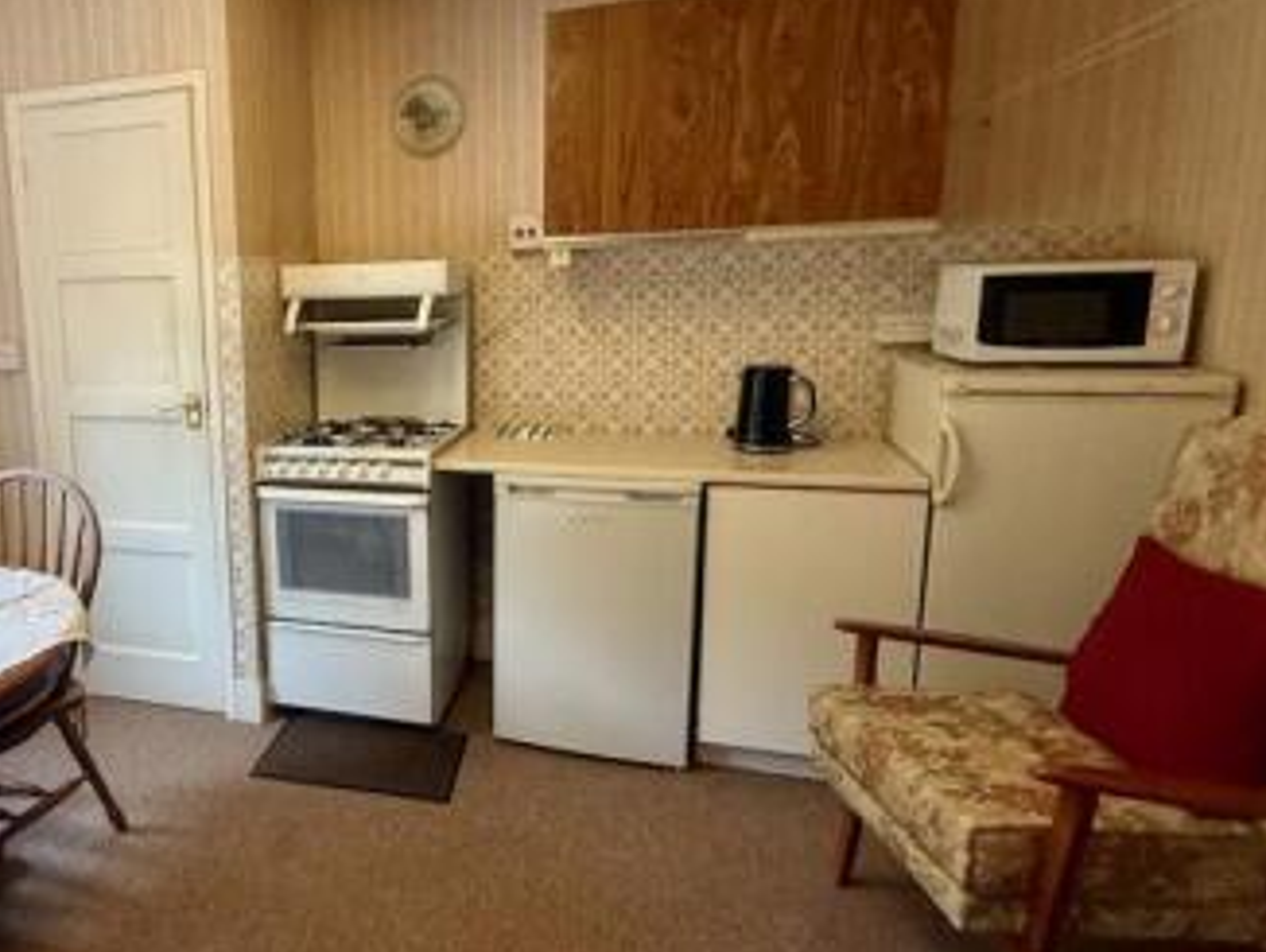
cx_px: 320
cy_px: 453
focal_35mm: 25
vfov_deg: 54.9
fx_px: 915
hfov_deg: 65.2
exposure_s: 1/50
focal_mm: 2.22
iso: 400
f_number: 2.2
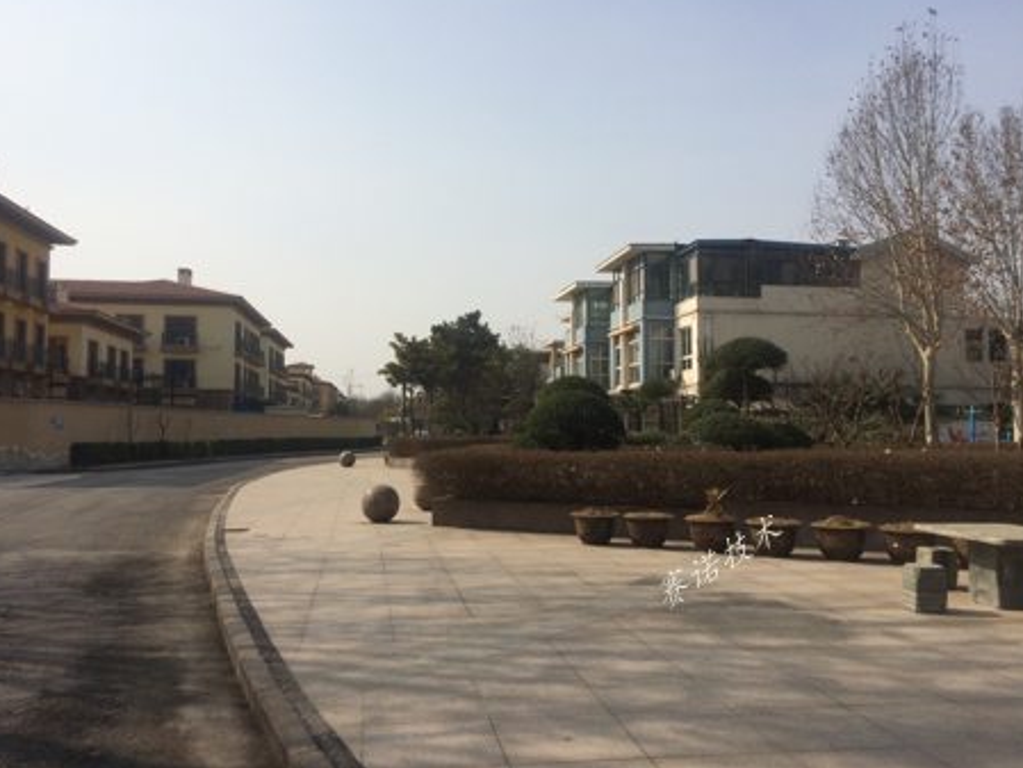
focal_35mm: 31
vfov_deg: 45.5
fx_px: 916
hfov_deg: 58.3
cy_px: 378
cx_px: 501
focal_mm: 4.15
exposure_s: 1/4115
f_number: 2.2
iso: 32
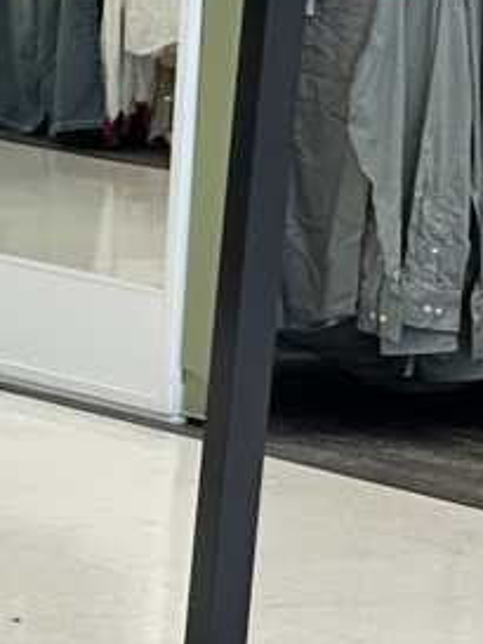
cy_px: 196
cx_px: -377
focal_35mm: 289
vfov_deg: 6.8
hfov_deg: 5.1
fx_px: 5372
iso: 200
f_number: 2.8
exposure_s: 1/99
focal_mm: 9
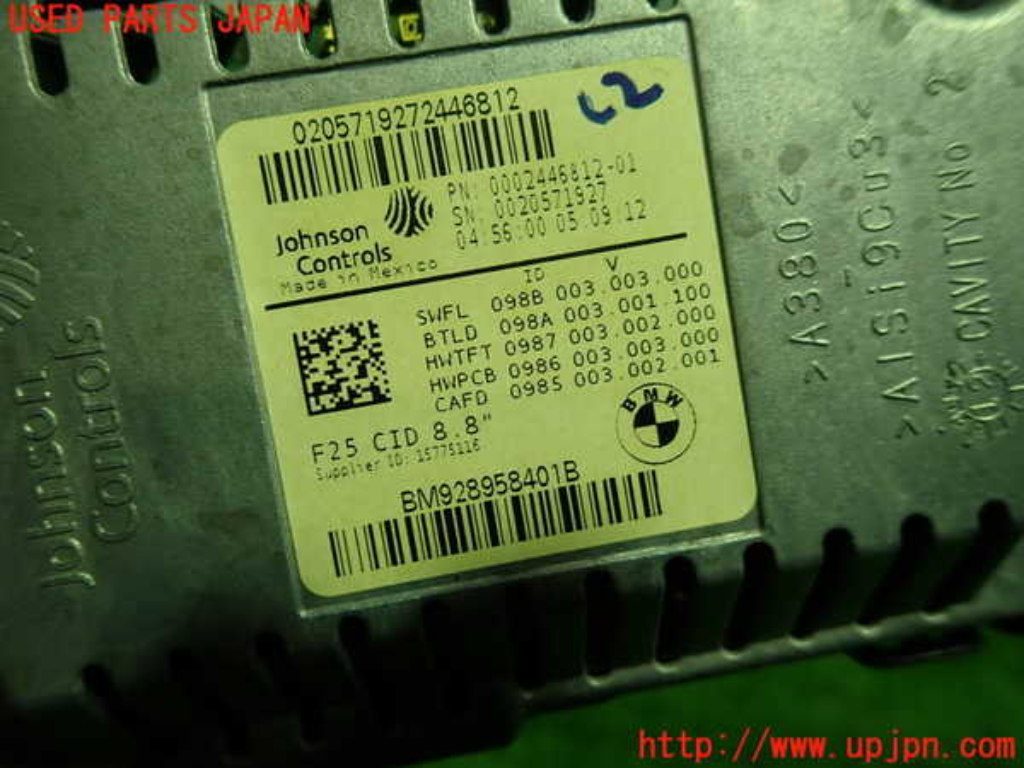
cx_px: 512
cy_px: 384
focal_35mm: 25
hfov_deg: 69.4
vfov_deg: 54.9
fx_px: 740
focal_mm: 4.5
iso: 125
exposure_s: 1/60
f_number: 2
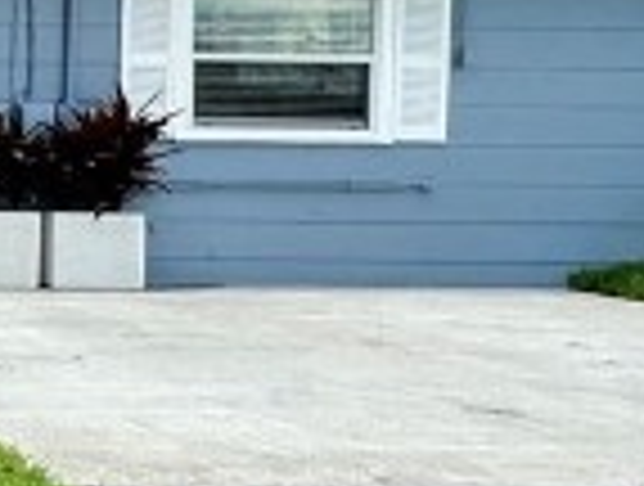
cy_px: 238
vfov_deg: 14.9
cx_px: -676
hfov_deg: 15.4
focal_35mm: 100
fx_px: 1865
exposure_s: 1/1247
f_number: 2.2
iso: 40
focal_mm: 2.22
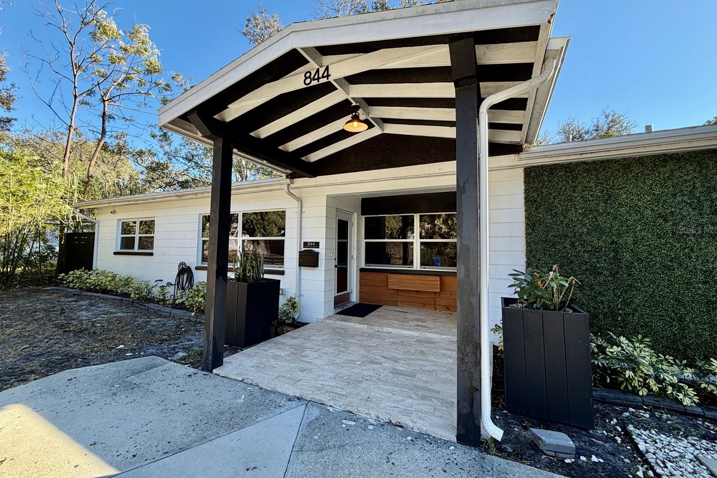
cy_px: 230
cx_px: 353
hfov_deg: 100.4
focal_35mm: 15
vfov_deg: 77.3
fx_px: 299
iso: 50
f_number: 2.2
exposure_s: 1/363
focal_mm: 2.22
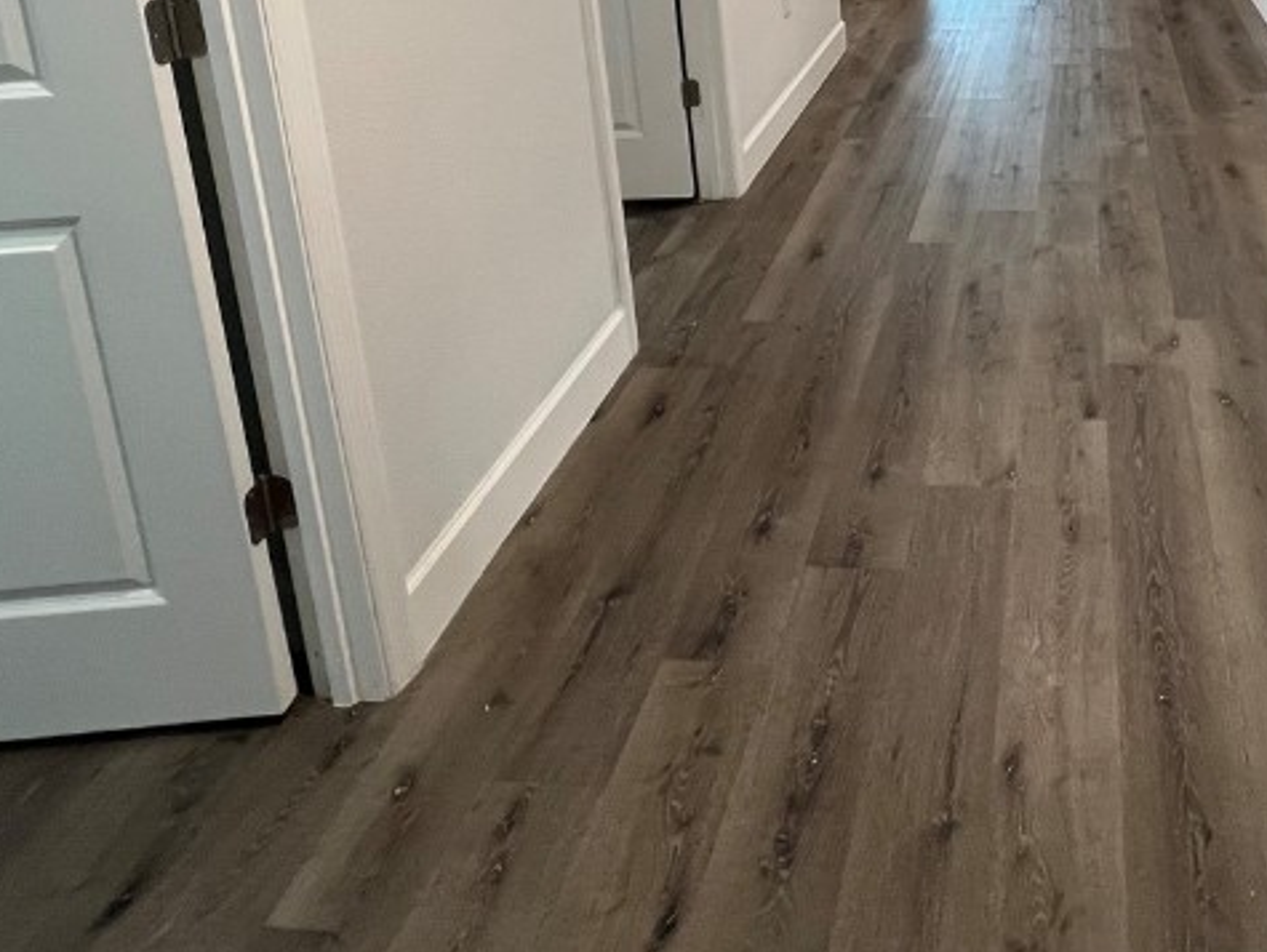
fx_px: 1026
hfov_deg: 59.7
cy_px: -45
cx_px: 963
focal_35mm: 28
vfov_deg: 41.7
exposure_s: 1/60
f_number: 1.8
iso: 160
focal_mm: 1.57
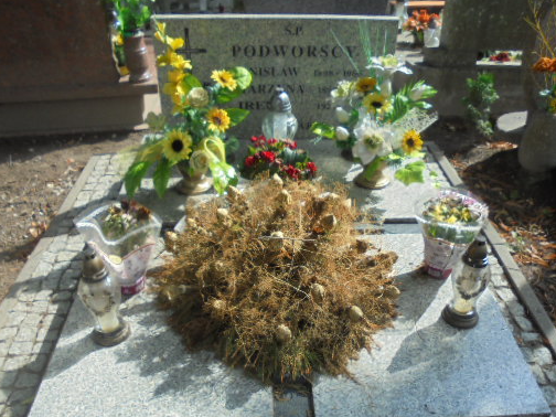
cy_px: 259
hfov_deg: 55.3
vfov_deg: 42.6
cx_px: 297
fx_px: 530
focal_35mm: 33
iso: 100
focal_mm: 4.6
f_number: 3.5
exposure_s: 1/400
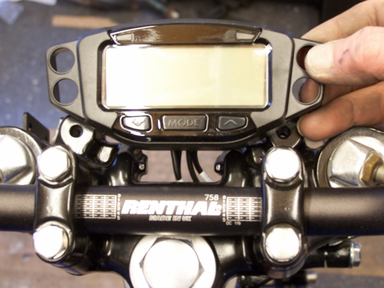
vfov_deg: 19.6
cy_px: 144
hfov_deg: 26.0
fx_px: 832
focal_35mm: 75
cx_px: 192
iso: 140
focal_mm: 12.4
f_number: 3.2
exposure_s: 1/8
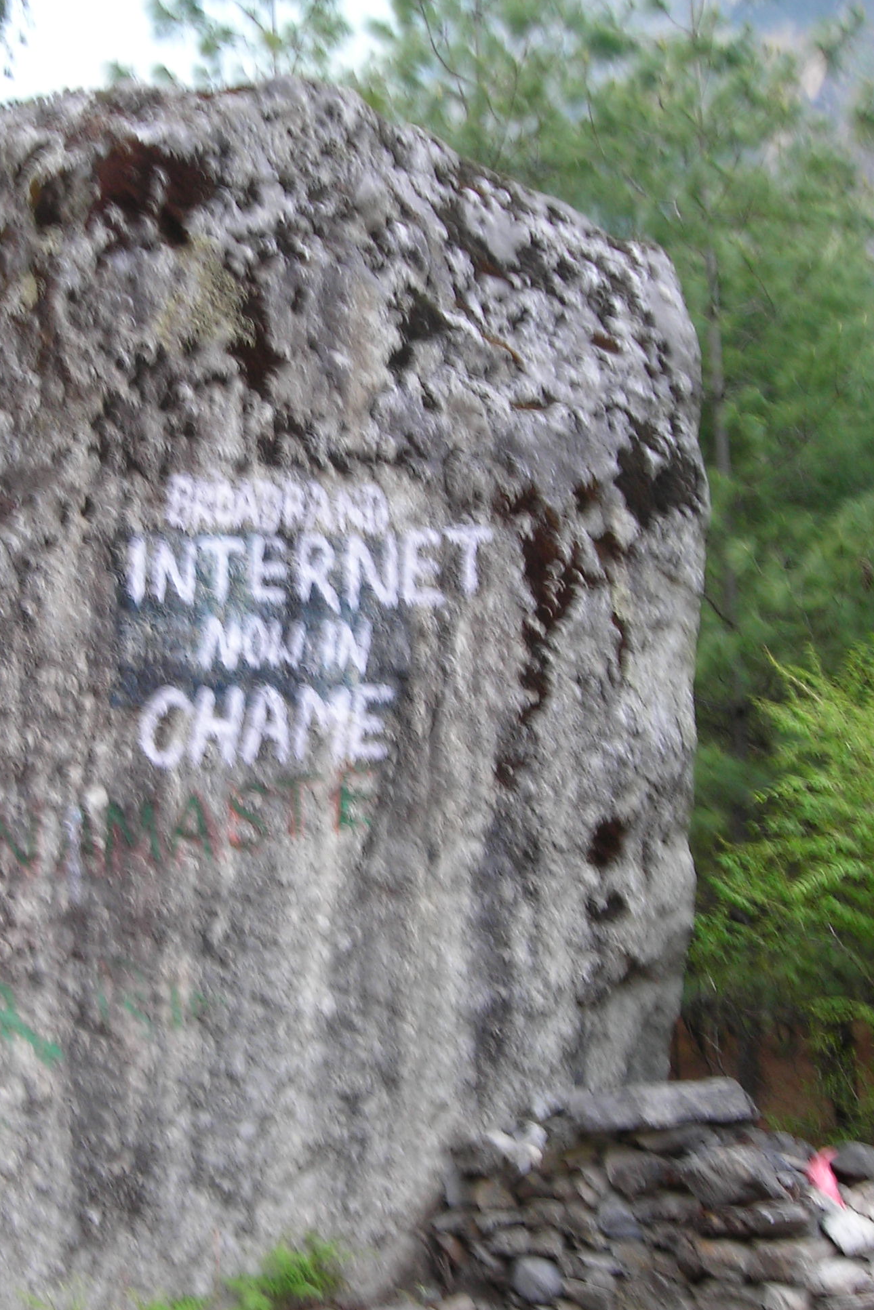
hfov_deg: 25.3
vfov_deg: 37.5
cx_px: 243
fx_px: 1930
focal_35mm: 53
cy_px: 656
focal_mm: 6.3
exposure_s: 1/6.2
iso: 50
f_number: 3.2
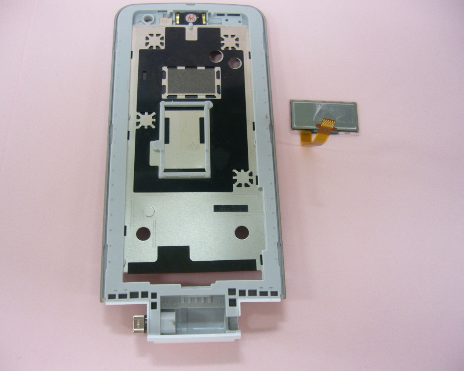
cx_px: 220
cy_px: 184
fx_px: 508
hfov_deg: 49.1
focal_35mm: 37
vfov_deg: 40.1
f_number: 2.8
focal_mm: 5.8
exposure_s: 1/10
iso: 100
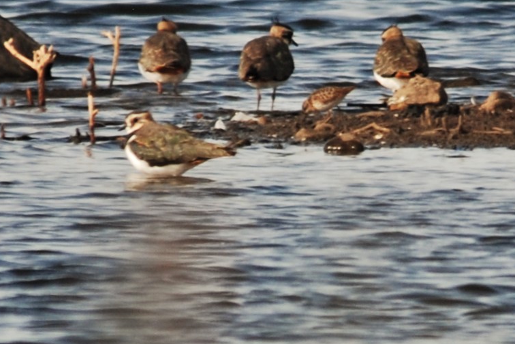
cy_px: 89
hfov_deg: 1.7
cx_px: 337
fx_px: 17194
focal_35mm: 1202
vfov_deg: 1.1
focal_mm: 500
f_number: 6.3
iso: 200
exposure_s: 1/500
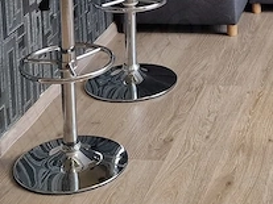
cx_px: 215
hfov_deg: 17.6
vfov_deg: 11.9
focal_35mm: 111
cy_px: -199
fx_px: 875
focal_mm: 6.4
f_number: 1.8
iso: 250
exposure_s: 1/100
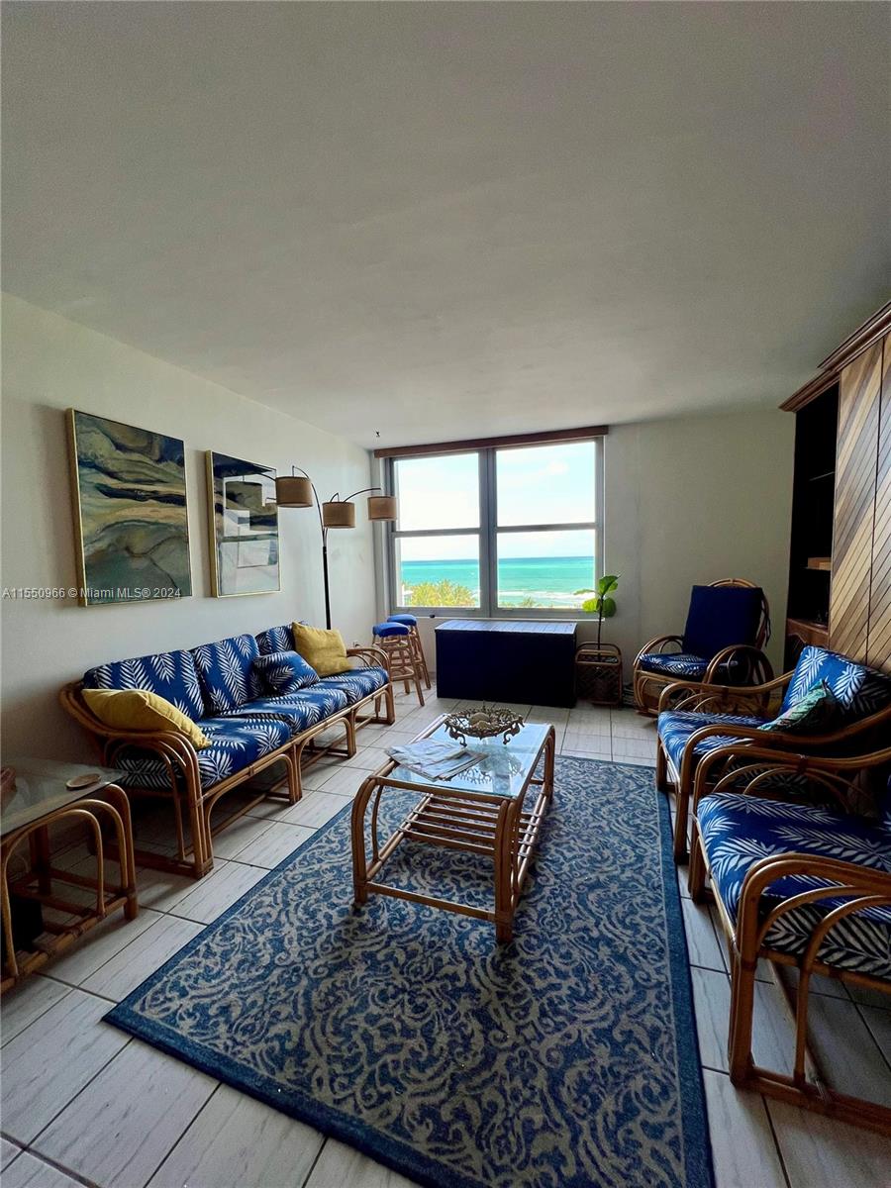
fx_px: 446
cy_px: 594
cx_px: 446
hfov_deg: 89.9
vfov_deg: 106.2
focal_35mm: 13
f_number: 1.8
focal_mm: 1.57
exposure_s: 1/120
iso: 50
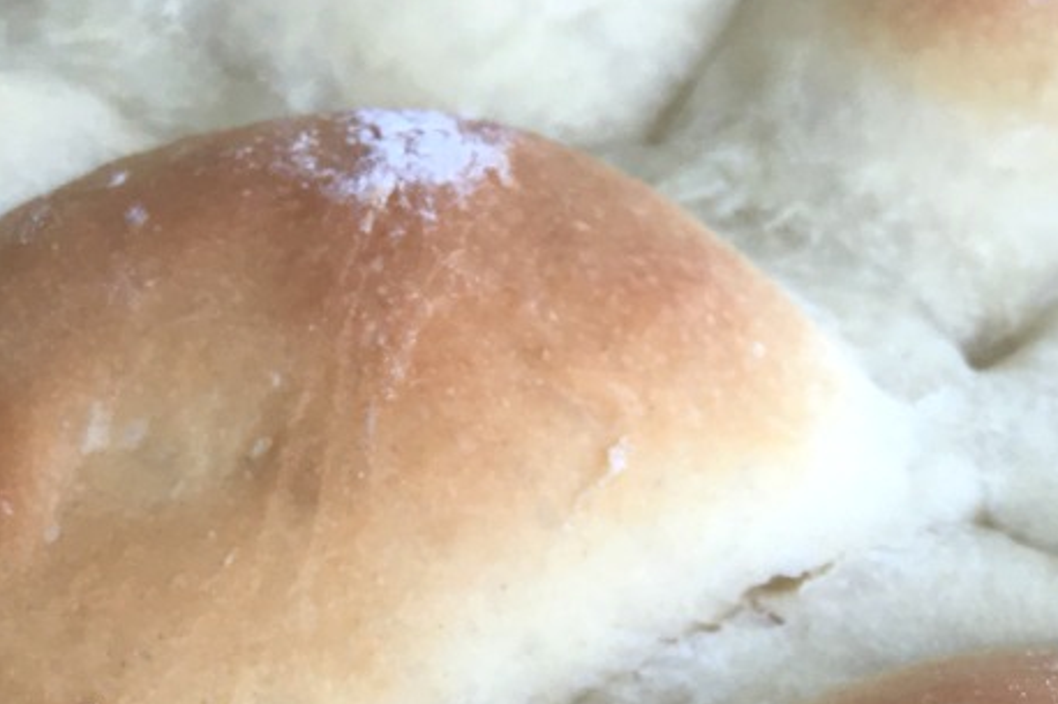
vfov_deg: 16.1
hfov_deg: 24.7
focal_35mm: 79
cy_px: 988
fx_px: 2321
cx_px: 1016
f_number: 2.2
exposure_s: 1/120
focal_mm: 4.15
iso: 40
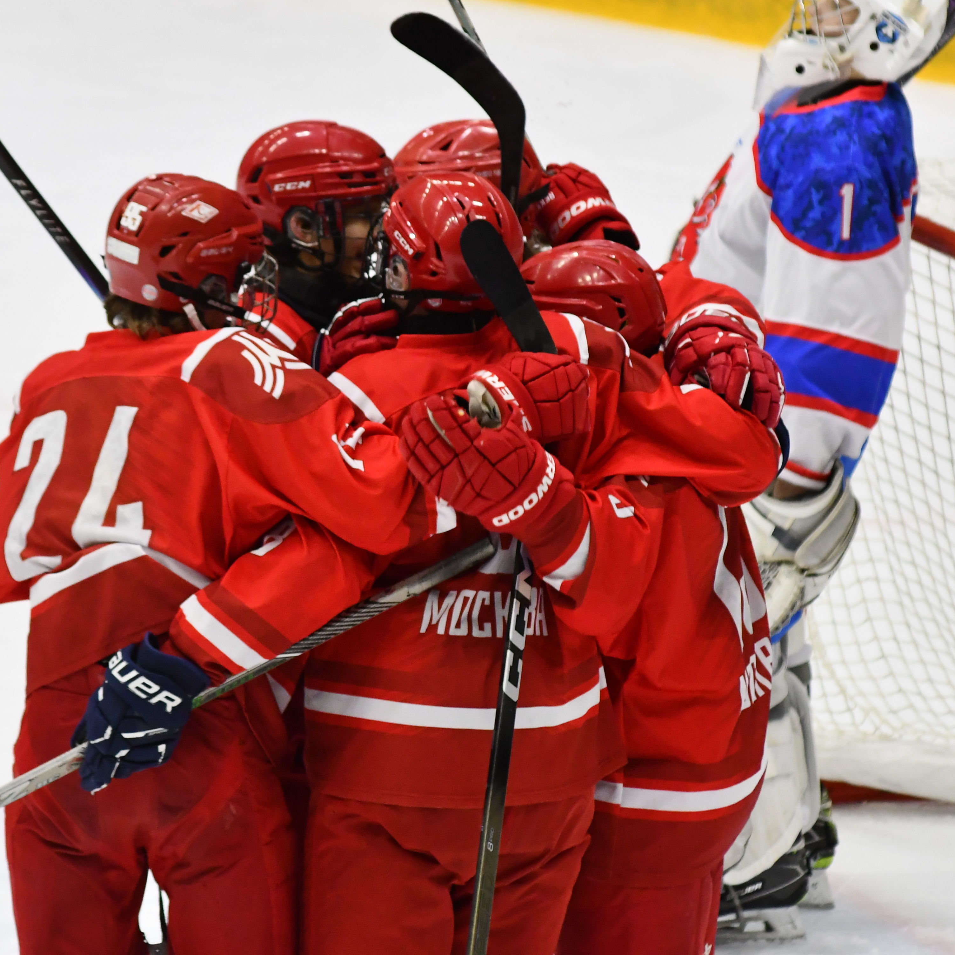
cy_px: 485
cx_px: 409
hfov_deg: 3.7
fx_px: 14732
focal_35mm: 472
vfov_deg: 3.7
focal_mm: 200
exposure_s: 1/500
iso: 2500
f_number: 5.6
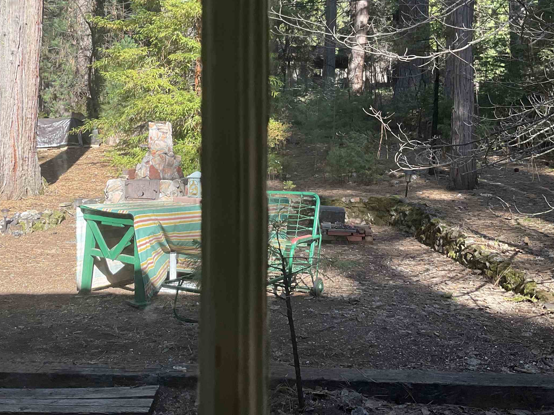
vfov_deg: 33.1
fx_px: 688
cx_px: 245
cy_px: 121
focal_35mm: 43
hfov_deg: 43.8
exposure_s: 1/270
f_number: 1.8
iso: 16
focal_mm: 3
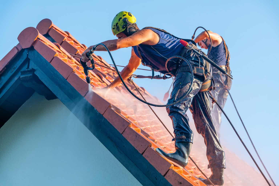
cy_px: 93
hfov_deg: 18.6
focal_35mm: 110
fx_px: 853
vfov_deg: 12.5
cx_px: 140
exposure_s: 1/200
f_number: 8
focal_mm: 110
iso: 200
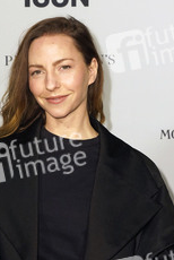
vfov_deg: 13.5
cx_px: 61
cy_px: 216
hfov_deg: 9.1
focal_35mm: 151
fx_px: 1091
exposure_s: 1/160
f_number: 5.6
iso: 1600
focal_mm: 87
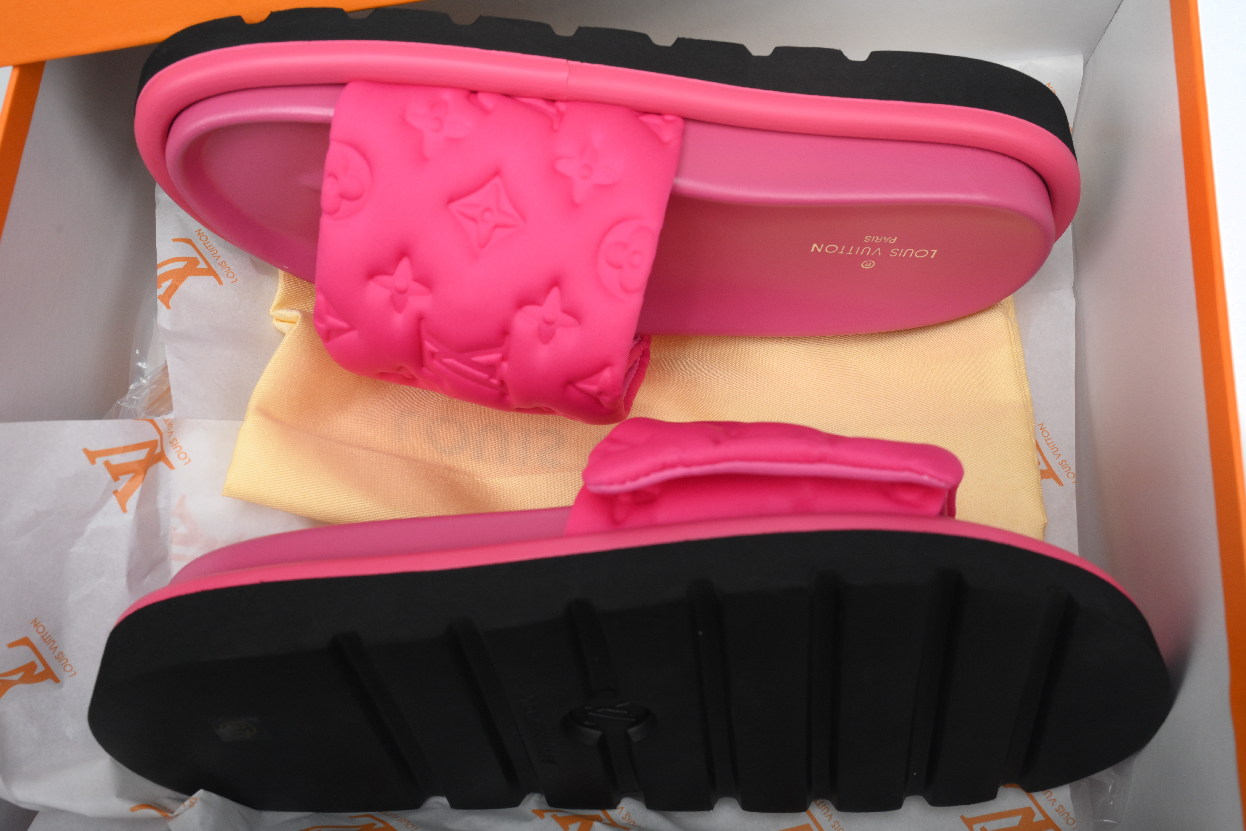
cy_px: 416
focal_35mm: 34
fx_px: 1194
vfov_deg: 38.4
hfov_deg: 55.1
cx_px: 623
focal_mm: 34.5
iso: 800
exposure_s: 1/100
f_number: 11
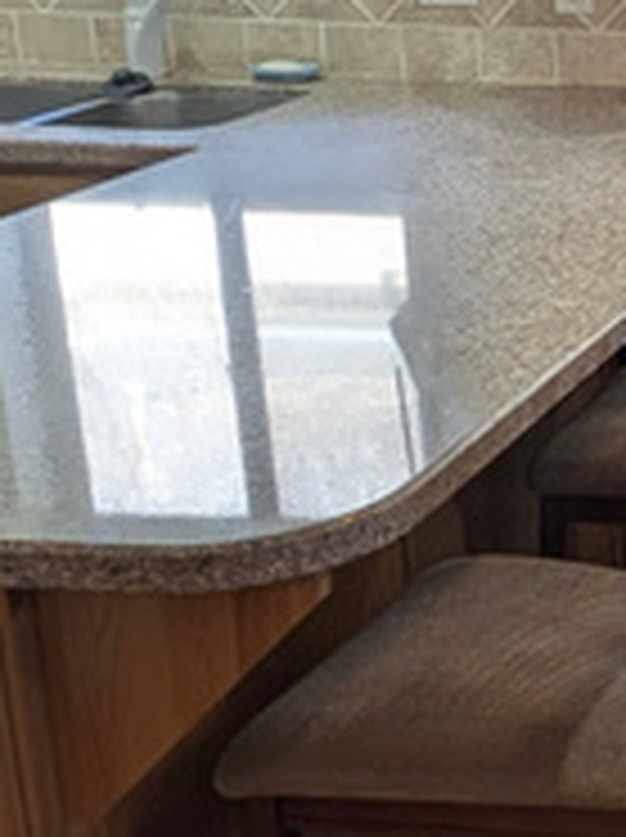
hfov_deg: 17.5
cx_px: 1157
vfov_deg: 28.9
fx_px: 1595
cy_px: 202
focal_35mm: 66
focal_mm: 2.23
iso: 38
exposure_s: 1/40
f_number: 1.95
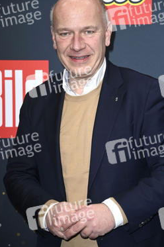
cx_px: 79
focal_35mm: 131
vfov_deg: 15.7
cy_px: 115
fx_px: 897
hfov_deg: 10.4
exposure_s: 1/250
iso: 320
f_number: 5.6
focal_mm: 122
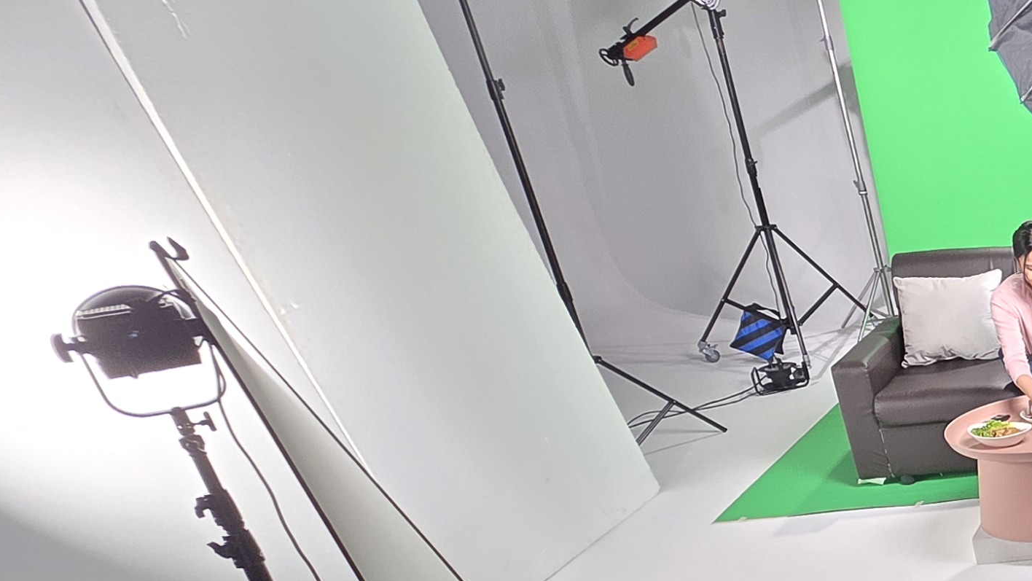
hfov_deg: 32.0
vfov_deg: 28.8
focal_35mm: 40
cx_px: 1450
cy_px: 499
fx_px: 1095
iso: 80
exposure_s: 1/100
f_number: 1.9
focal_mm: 2.2
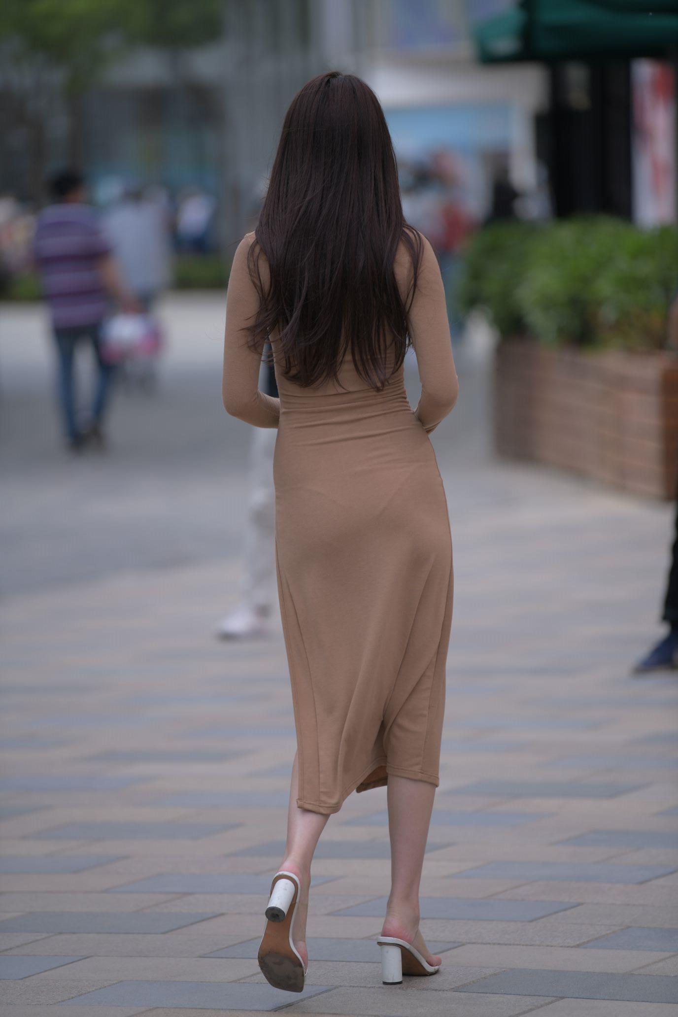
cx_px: 339
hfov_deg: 6.9
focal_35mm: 200
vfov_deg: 10.3
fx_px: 5650
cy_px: 508
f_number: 3.2
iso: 110
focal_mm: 200
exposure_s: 1/800
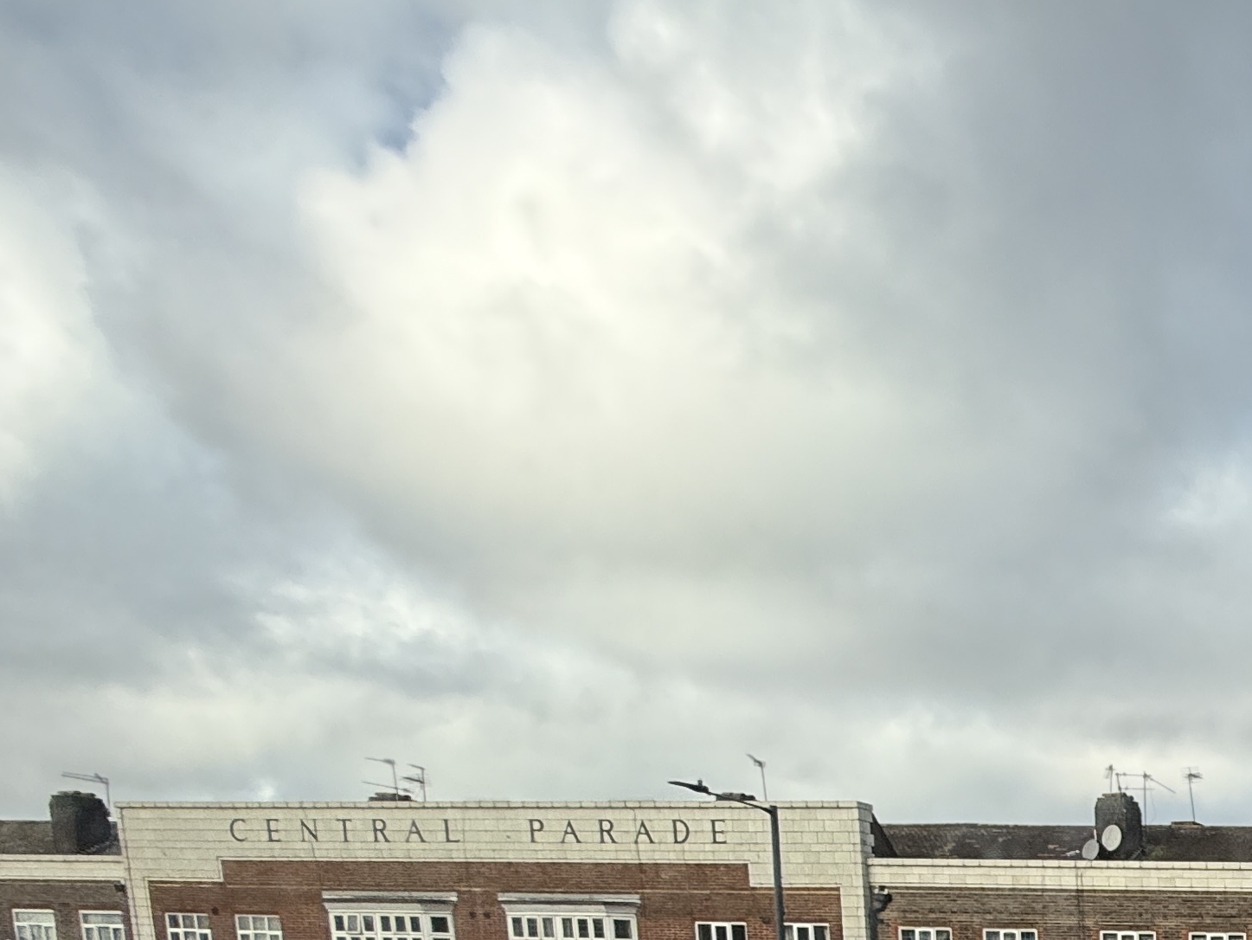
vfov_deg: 28.9
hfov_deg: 33.5
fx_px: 1411
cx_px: 1660
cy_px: 1263
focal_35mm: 39
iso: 64
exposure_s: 1/458
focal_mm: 2.22
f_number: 2.2
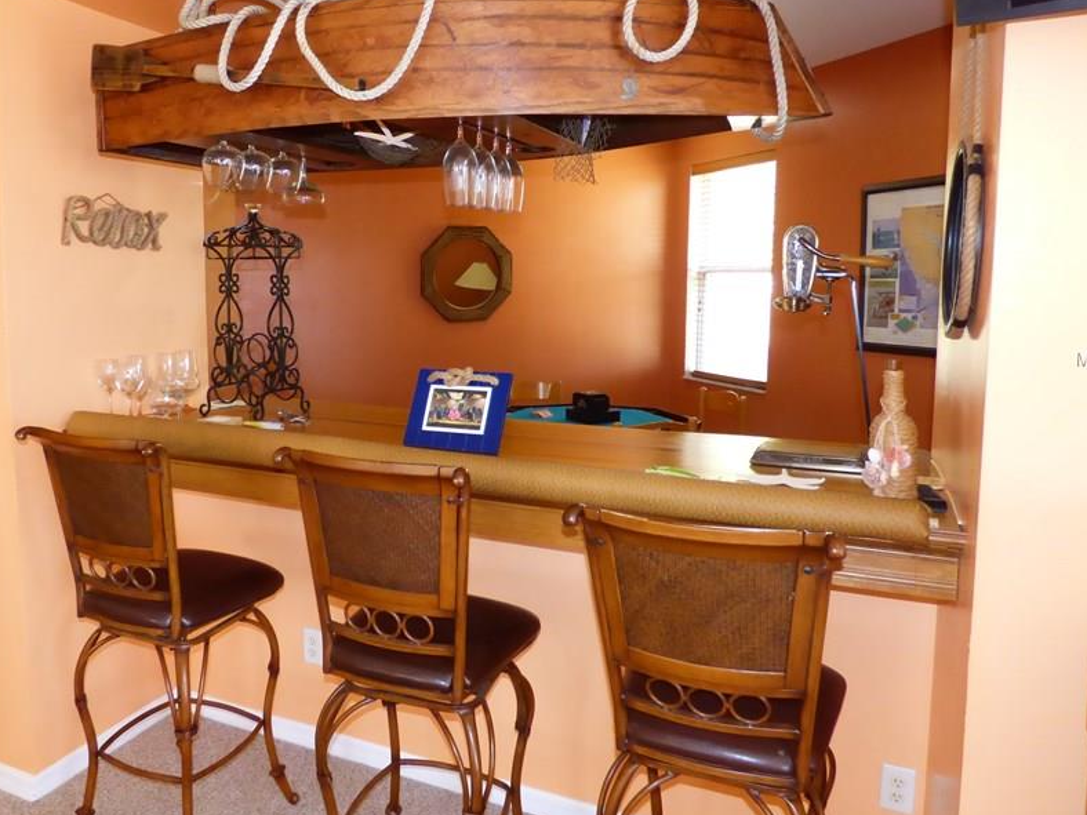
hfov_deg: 66.8
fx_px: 816
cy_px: 359
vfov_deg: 52.9
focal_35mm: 26
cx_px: 451
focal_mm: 3.58
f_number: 2.8
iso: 500
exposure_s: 1/60
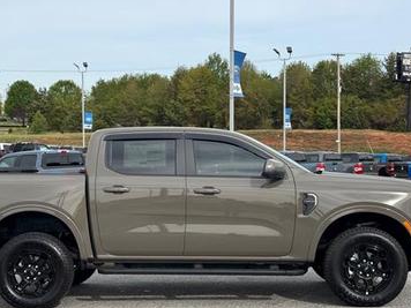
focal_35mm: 68
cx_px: 179
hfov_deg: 28.5
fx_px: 807
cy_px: 196
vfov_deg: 21.6
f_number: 1.78
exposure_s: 1/2513
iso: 64
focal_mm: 6.76
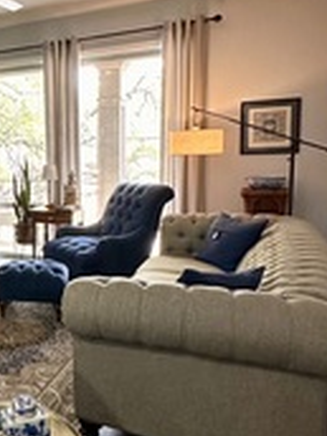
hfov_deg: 31.0
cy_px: 205
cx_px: -66
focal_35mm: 39
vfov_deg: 47.8
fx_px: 491
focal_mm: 2.22
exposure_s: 1/60
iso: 320
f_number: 2.2
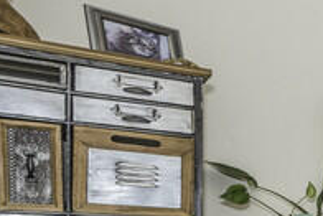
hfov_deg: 14.9
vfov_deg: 16.8
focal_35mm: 73
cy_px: 336
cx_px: 788
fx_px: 655
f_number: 7.1
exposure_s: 1/125
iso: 320
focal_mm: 14
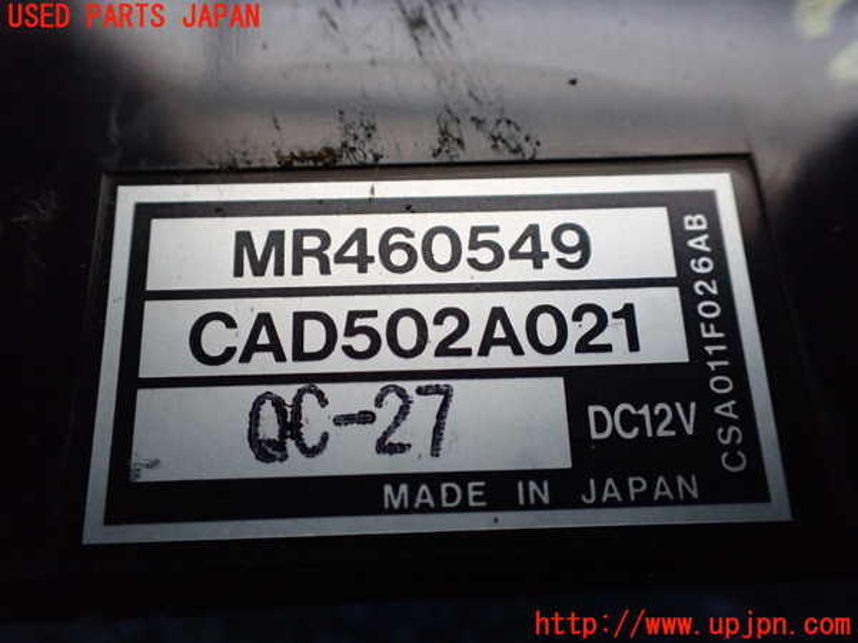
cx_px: 429
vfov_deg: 46.8
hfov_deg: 60.0
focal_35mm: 30
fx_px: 744
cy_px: 322
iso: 800
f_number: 2.3
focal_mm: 5.4
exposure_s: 1/60
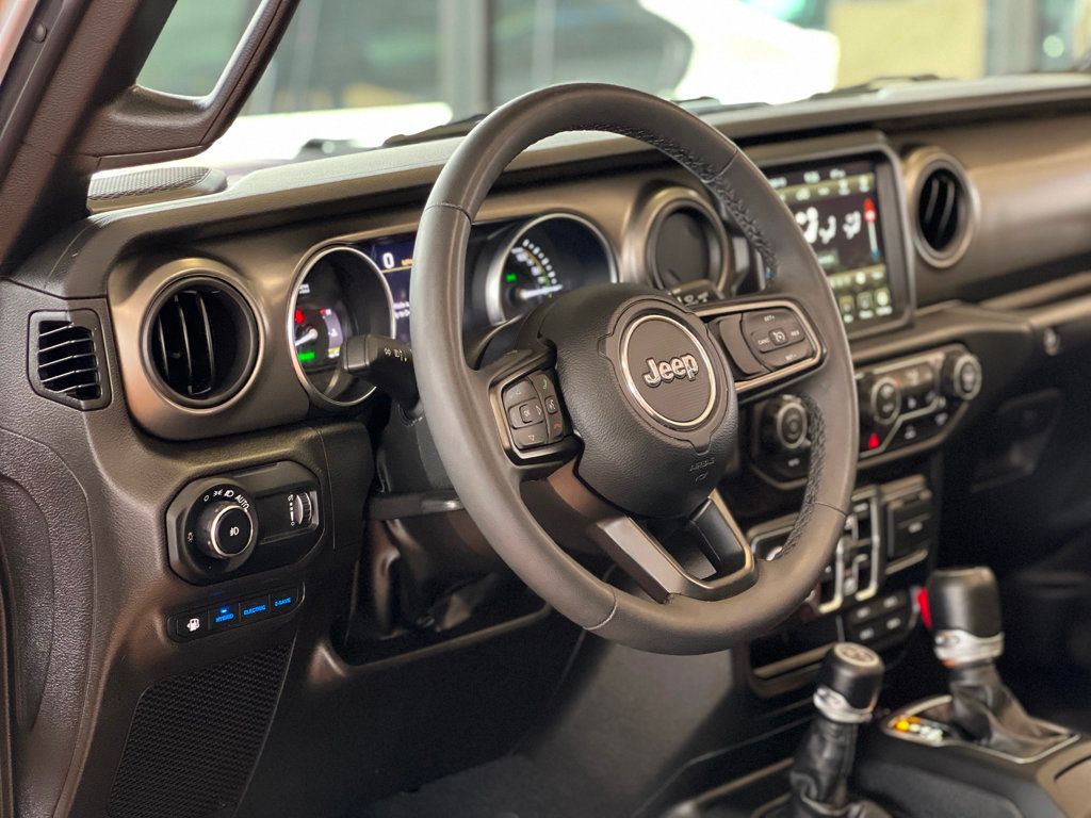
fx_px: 2427
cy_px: 409
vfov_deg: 19.1
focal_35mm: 77
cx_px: 546
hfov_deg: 25.3
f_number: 2.8
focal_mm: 9
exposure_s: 1/40
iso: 400
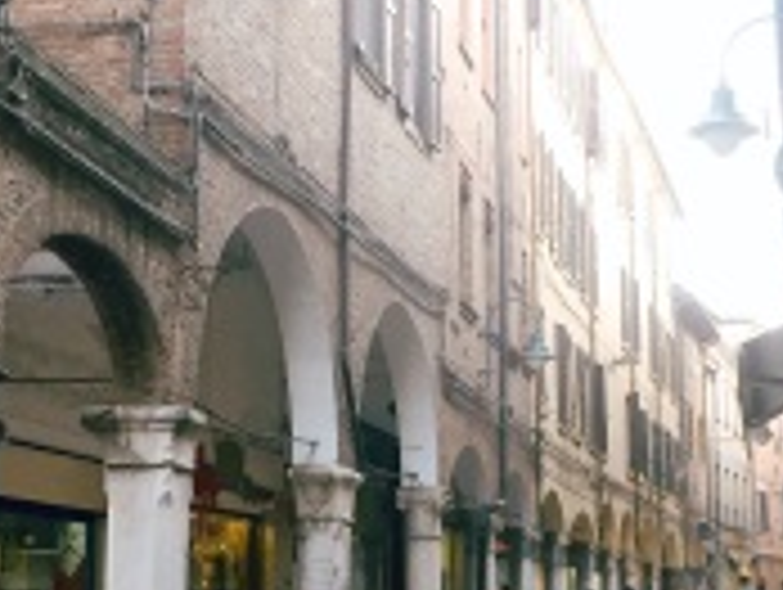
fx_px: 1676
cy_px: 408
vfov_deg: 19.9
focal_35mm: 74
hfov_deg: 26.3
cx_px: 400
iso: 32
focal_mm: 4.15
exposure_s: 1/33
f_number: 2.2
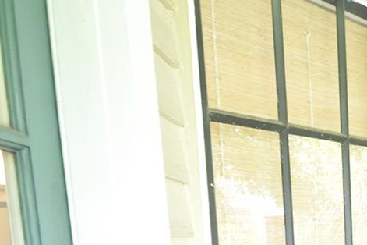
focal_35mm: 51
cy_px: 315
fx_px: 520
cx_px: 401
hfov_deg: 33.9
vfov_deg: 23.5
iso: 800
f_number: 4
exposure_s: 1/45
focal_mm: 10
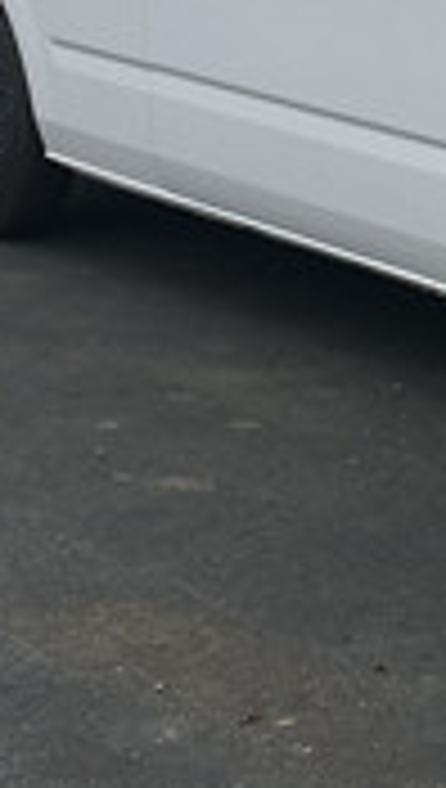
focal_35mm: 128
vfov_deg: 16.3
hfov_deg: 9.2
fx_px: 2679
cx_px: 743
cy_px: -41
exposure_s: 1/785
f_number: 2.2
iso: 25
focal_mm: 4.15
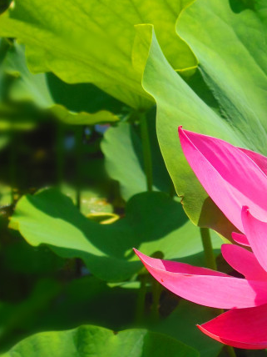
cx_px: 314
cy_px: 272
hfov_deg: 17.8
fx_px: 812
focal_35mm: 79
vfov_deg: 24.4
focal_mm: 6
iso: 125
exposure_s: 1/1250
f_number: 3.5
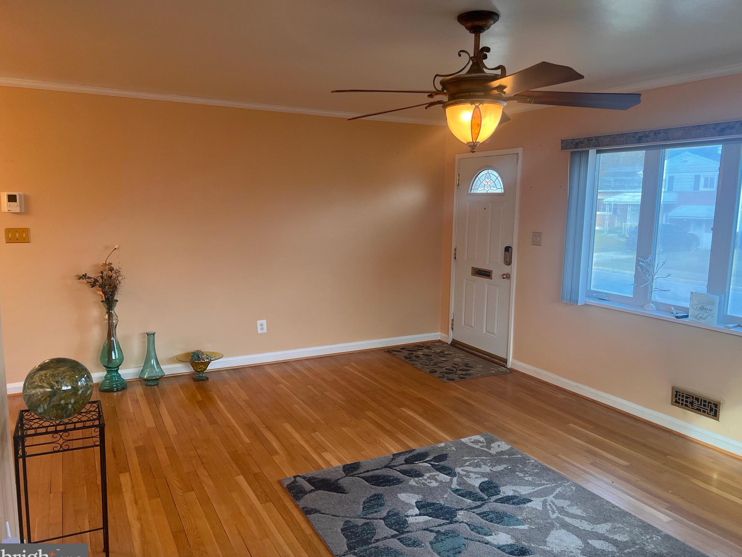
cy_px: 285
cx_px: 379
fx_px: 579
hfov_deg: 65.3
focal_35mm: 27
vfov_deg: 51.3
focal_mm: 5.7
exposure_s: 1/120
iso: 125
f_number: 1.5
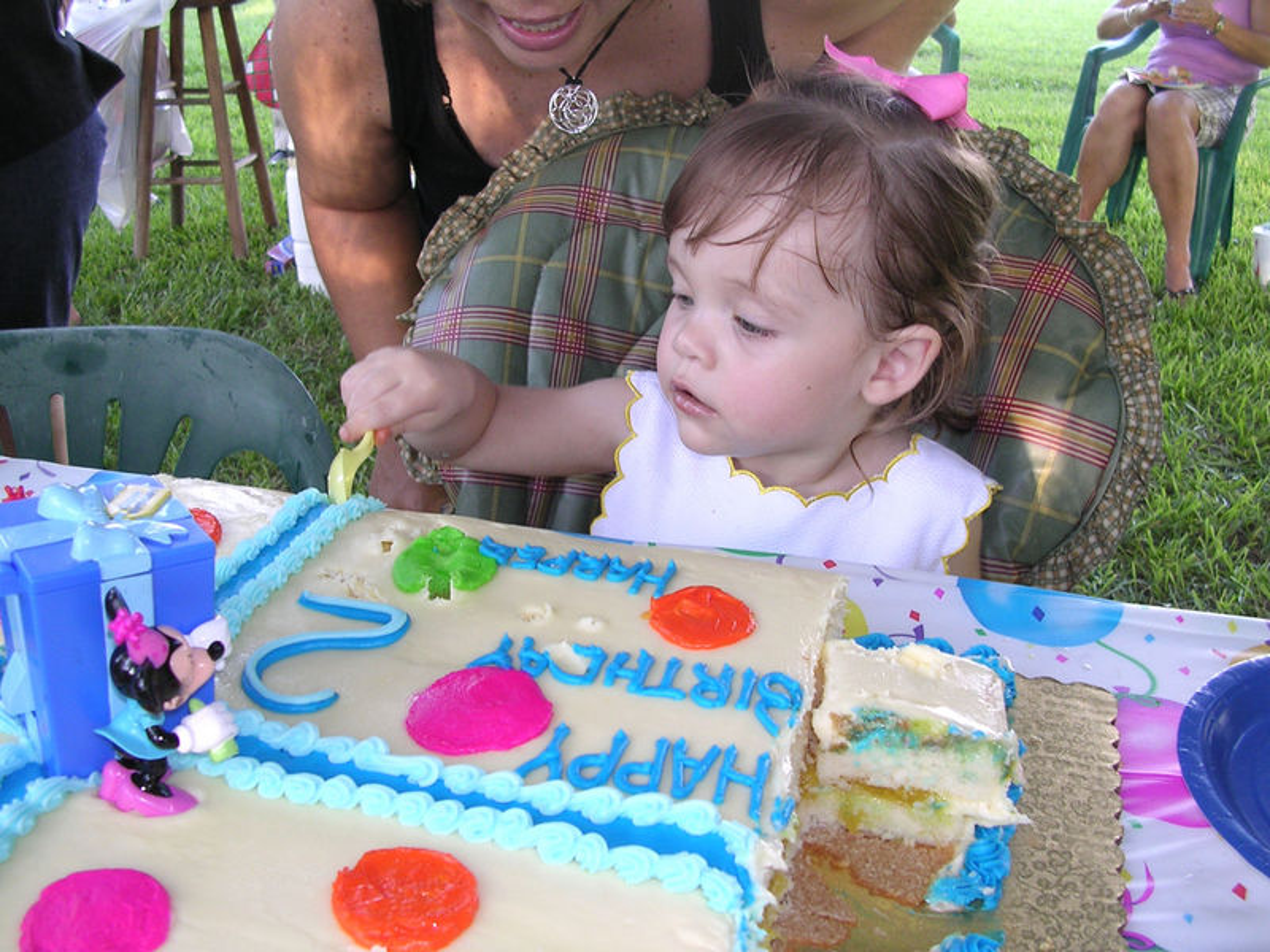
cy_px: 476
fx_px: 1394
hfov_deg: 49.0
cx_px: 635
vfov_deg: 37.7
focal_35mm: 38
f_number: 2.8
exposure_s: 1/30
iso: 100
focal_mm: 5.8
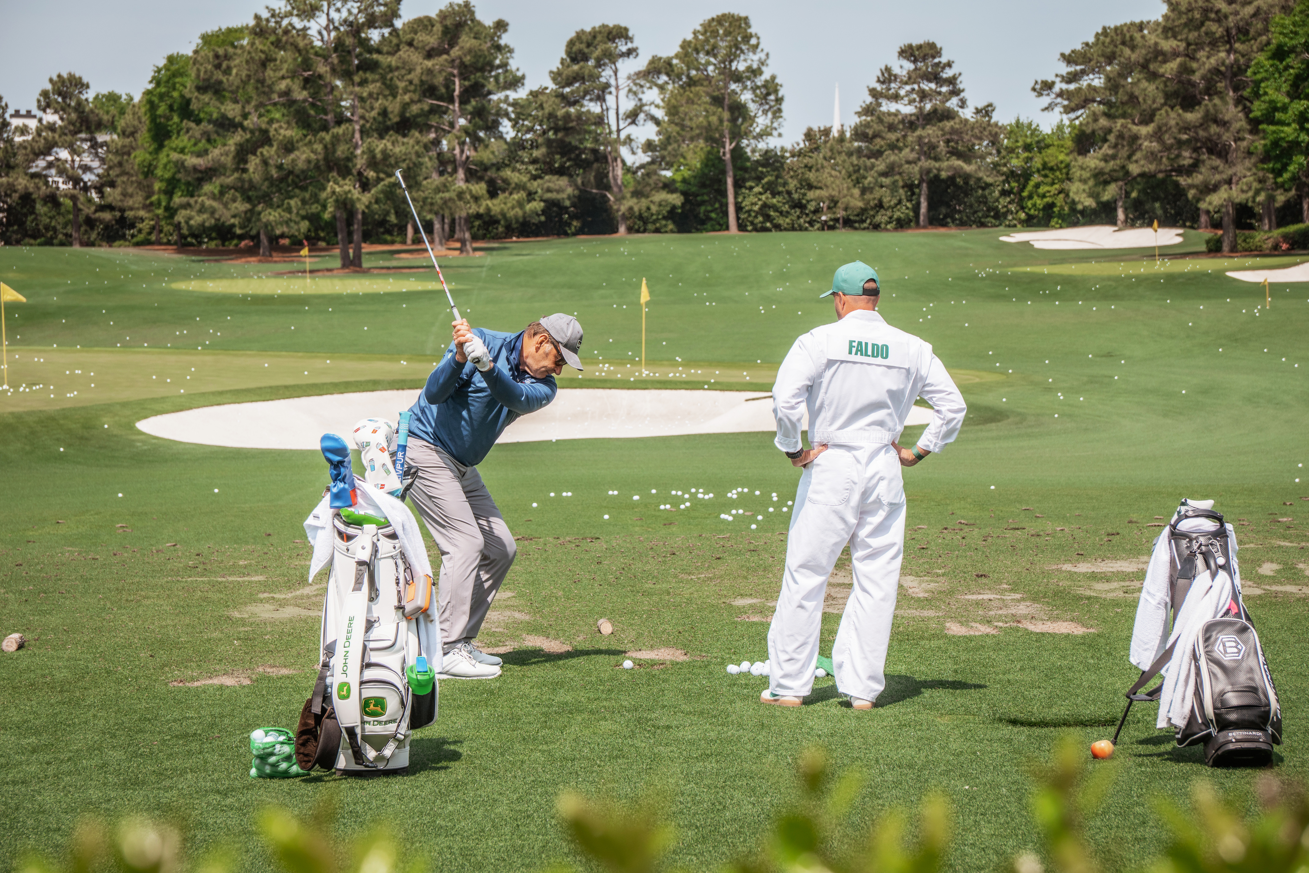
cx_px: 654
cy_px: 436
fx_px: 3818
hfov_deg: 19.5
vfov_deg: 13.0
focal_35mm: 105
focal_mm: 70
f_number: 5.6
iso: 100
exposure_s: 1/640
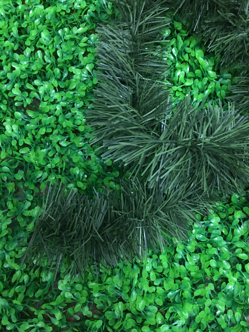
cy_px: 166
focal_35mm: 29
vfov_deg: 61.7
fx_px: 278
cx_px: 124
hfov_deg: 48.2
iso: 125
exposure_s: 1/4
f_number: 2.2
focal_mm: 4.15
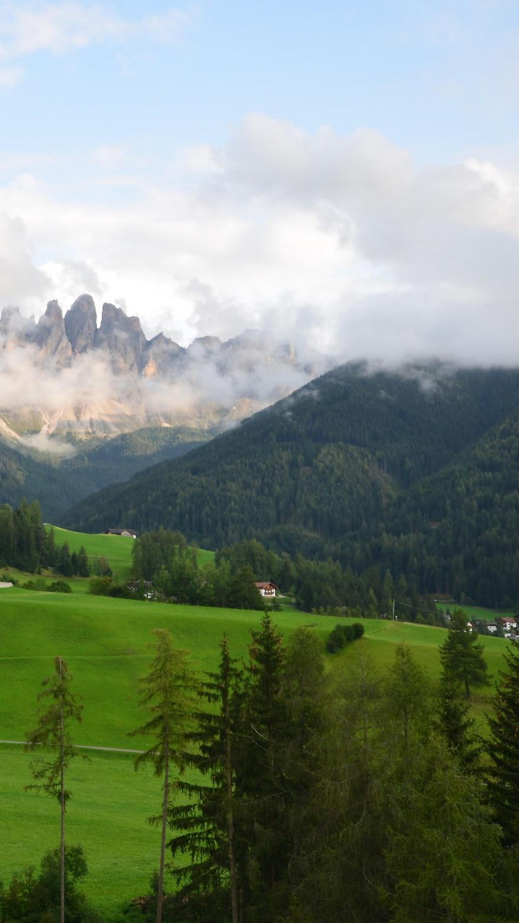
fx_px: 1174
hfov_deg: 24.3
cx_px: 57
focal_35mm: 48
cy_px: 466
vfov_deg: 42.9
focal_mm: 20
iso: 100
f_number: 8
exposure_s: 1/20
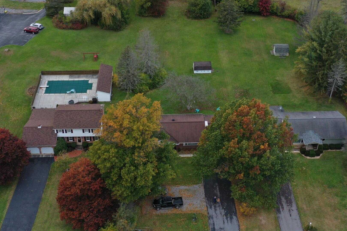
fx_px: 501
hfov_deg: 38.2
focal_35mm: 52
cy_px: 89
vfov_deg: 25.9
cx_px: 164
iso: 100
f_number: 4.5
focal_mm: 10.26
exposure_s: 1/200
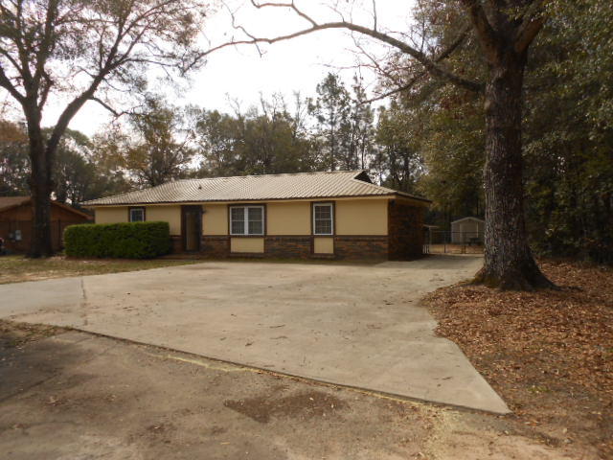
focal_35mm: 26
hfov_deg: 67.3
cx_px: 306
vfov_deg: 53.1
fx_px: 460
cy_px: 230
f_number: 3.5
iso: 80
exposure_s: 1/500
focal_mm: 4.6
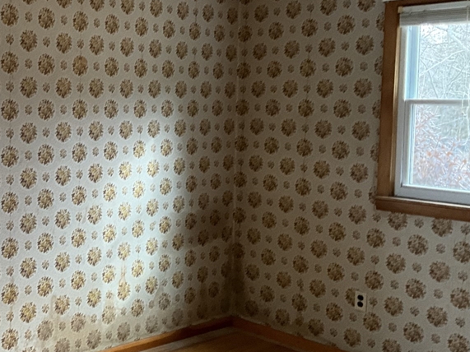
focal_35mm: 52
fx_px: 706
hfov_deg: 34.9
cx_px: 53
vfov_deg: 28.0
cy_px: 155
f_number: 1.8
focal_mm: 3
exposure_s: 1/60
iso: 200
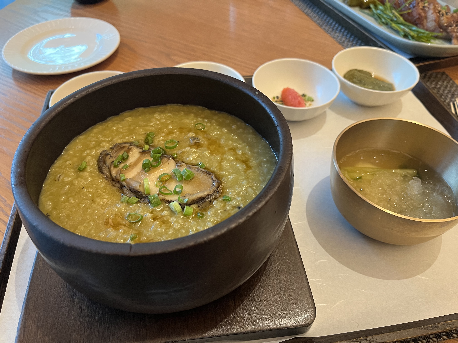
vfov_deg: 53.1
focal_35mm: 26
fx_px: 344
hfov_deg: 67.3
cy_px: 172
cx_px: 229
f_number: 1.6
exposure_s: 1/59
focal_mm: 5.1
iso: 320
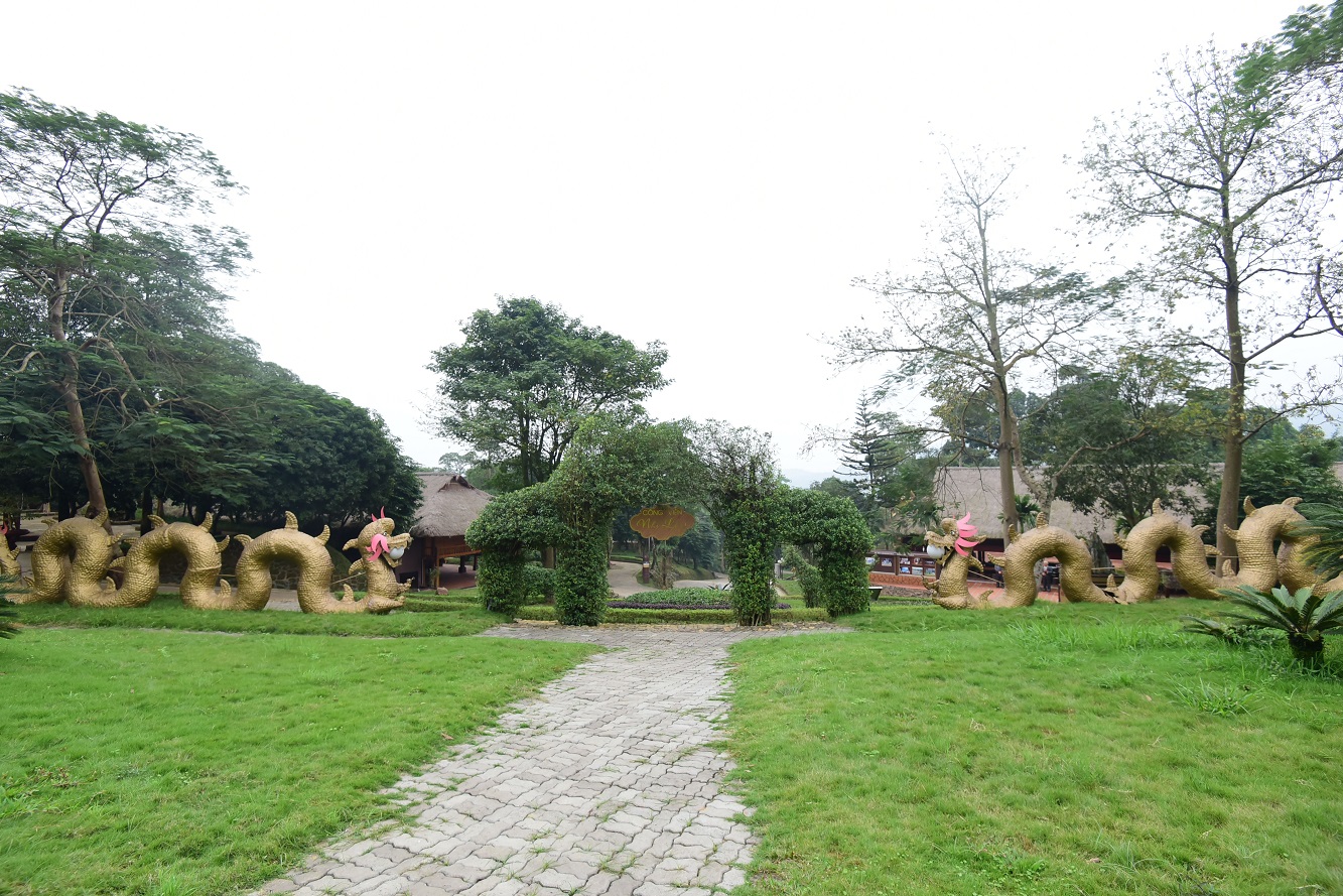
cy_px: 448
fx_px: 597
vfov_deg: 73.8
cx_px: 672
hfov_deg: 96.7
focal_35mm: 16
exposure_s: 1/320
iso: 1000
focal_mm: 16
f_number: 5
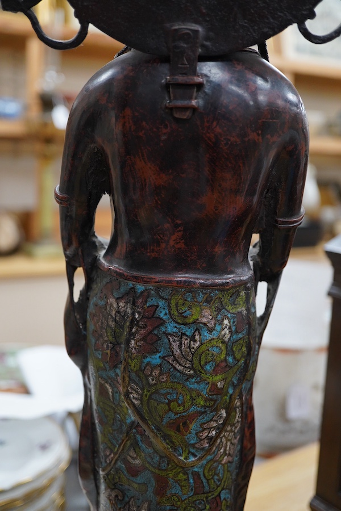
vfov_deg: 43.6
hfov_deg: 29.9
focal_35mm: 45
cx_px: 170
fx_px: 639
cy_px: 256
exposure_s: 1/125
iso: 1250
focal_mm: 30
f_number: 3.5
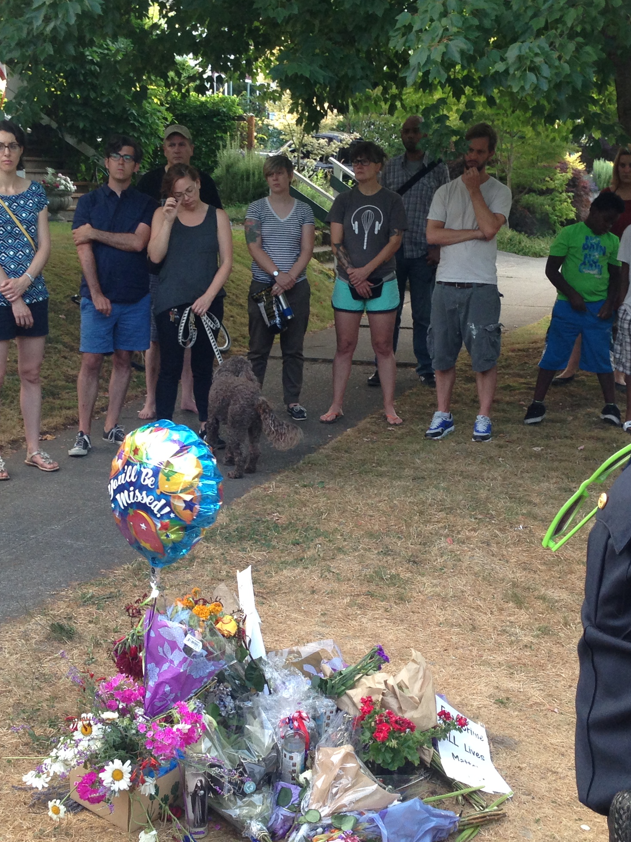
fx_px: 1336
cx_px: 289
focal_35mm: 55
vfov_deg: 34.9
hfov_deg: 26.6
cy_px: 449
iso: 64
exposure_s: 1/60
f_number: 2.4
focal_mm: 4.12
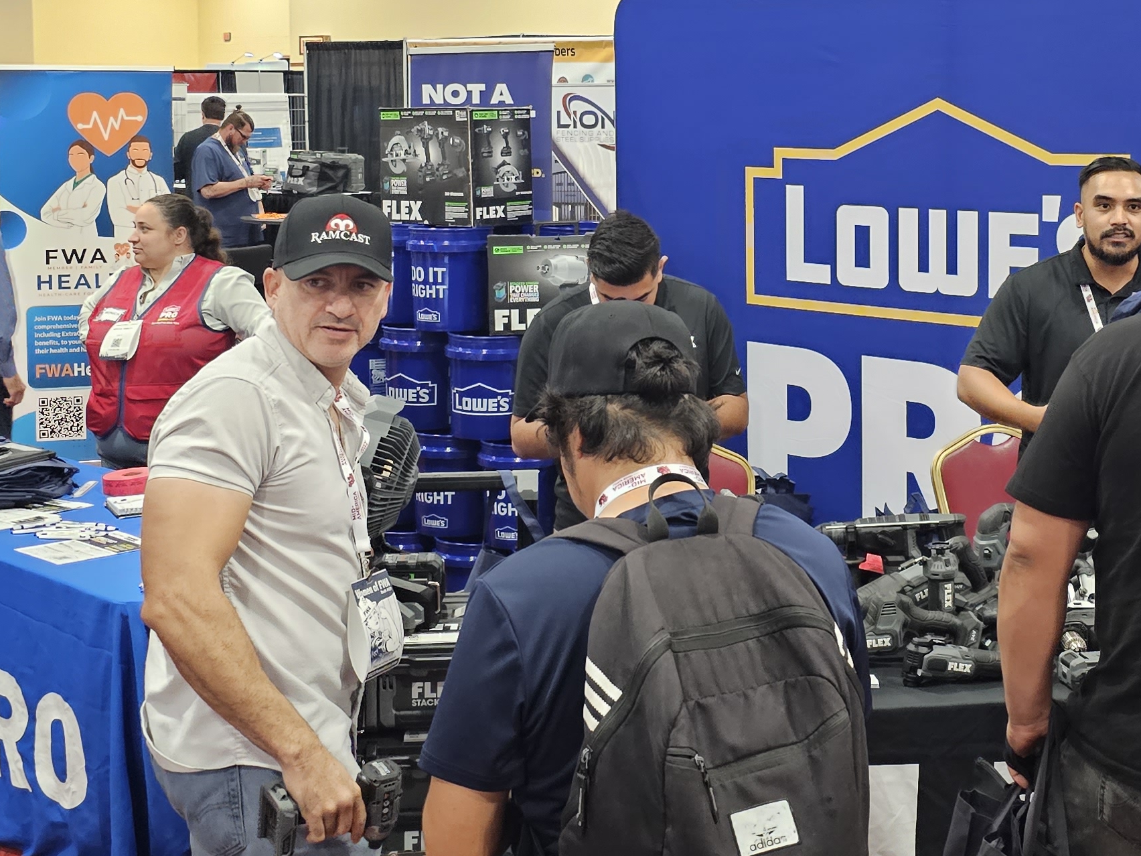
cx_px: 737
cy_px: 232
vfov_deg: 26.7
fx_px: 1780
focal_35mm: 54
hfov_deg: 35.3
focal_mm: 6.3
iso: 800
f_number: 1.7
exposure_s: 1/120
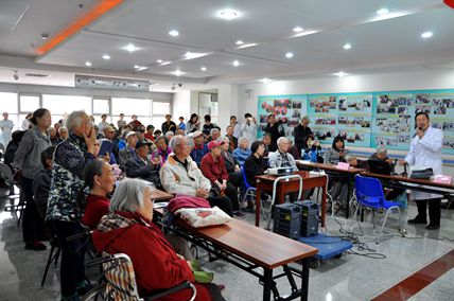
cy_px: 150
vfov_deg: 47.8
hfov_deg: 67.5
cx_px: 227
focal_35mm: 27
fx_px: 340
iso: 400
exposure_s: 1/15
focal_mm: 18
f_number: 4
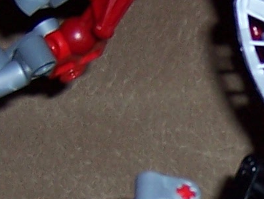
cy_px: 231
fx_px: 1442
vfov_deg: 7.8
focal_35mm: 189
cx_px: 359
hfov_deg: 10.2
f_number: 2.8
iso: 80
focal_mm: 5.5
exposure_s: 1/60
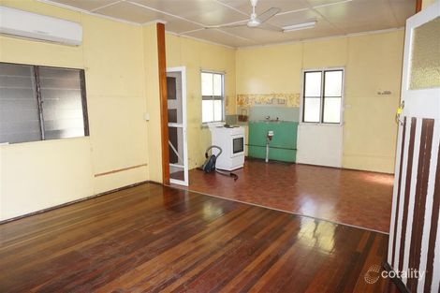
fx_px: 293
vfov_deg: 53.1
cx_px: 220
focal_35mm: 24
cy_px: 146
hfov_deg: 73.8
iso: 1600
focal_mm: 16
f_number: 4
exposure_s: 1/160
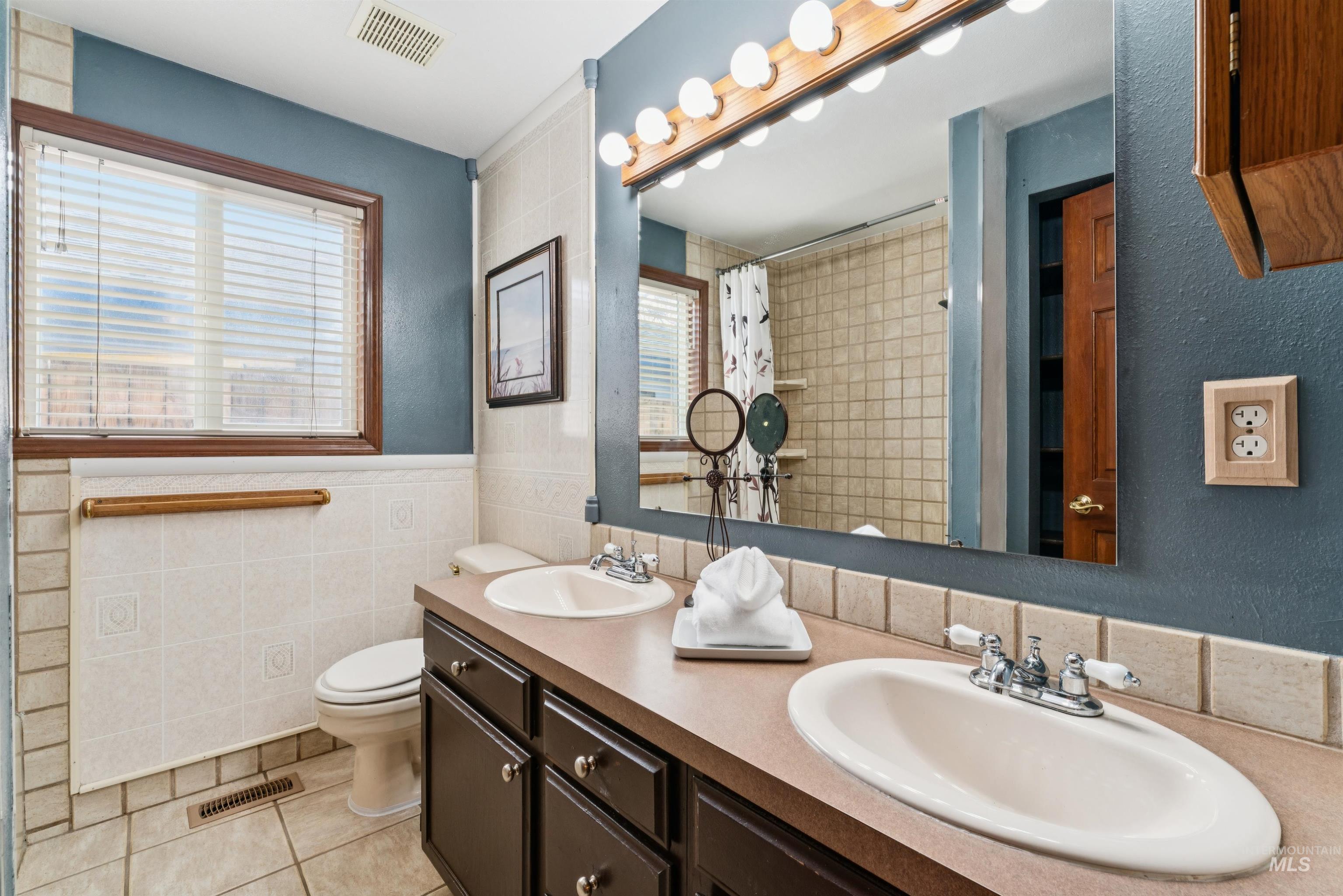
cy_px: 448
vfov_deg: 74.4
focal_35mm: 16
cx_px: 672
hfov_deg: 97.5
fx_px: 589
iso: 400
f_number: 13
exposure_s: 1/8
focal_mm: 15.8
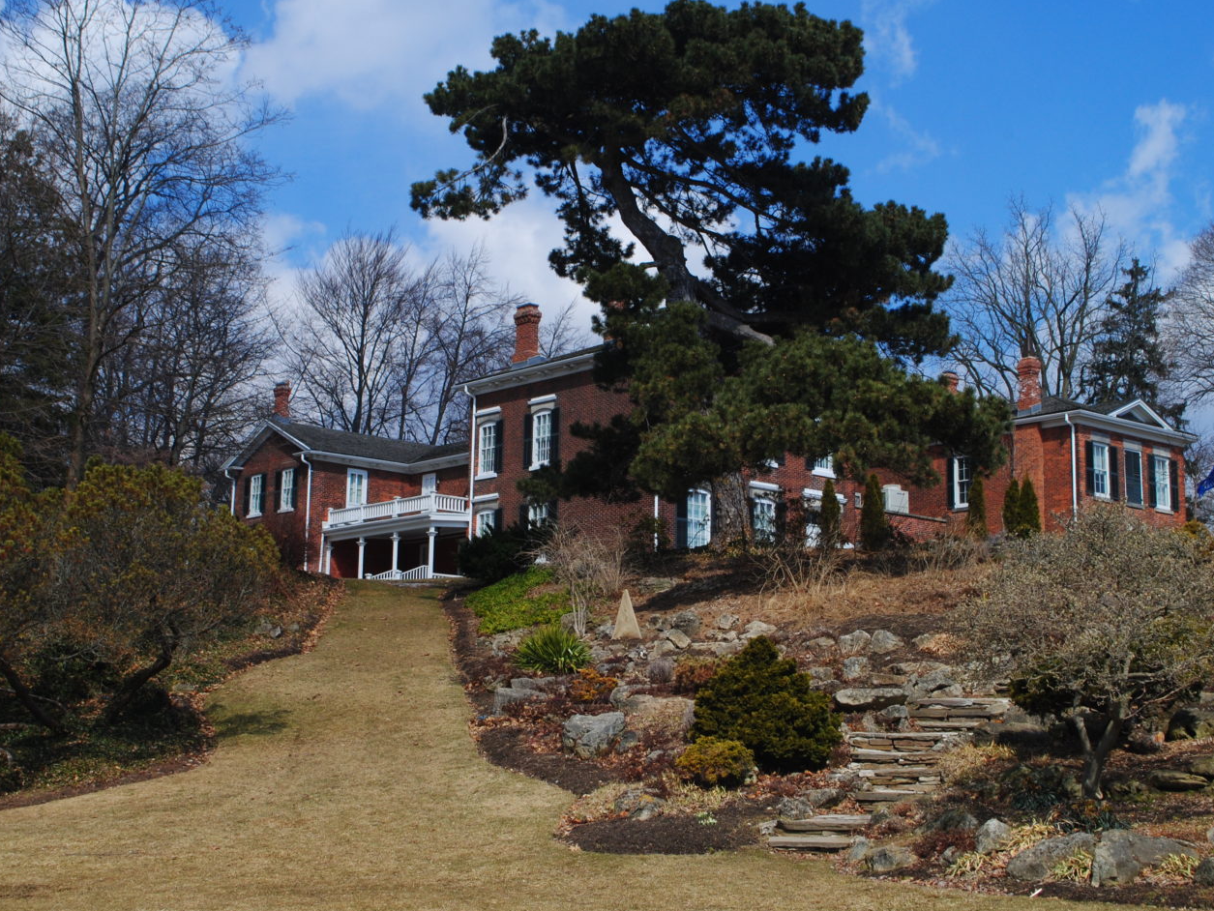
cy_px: 417
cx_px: 593
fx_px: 1859
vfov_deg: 27.5
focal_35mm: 53
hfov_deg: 36.2
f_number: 10
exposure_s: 1/250
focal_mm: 30
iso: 180
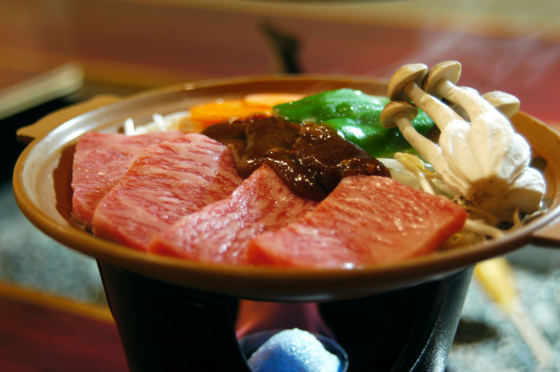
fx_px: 1166
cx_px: 280
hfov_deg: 27.0
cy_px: 186
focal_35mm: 75
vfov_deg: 18.1
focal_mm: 50
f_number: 3.8
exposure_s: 1/15
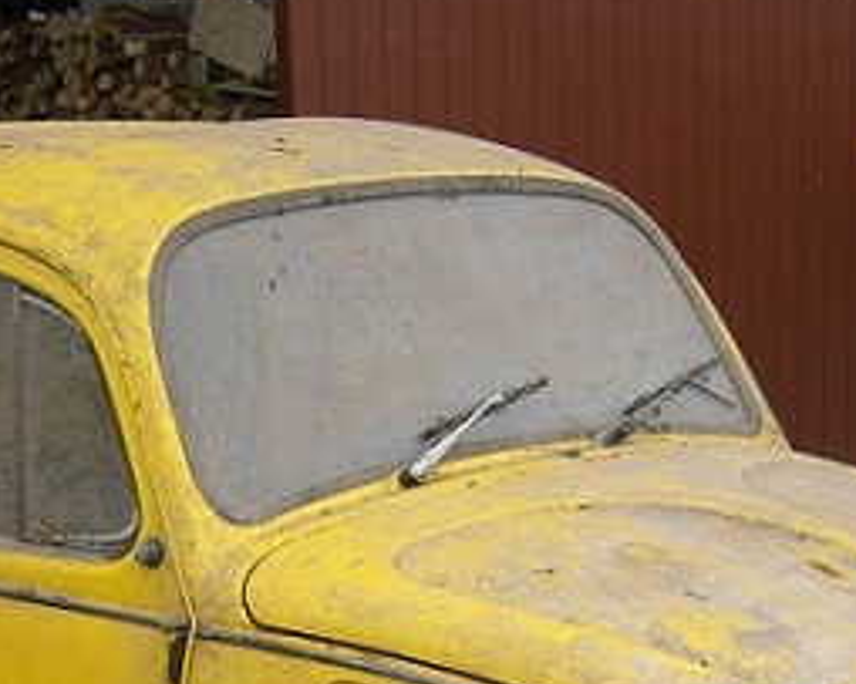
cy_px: 787
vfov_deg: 13.8
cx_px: 383
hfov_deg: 17.6
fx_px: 2760
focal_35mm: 109
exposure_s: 1/320
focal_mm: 7.9
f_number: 2.8
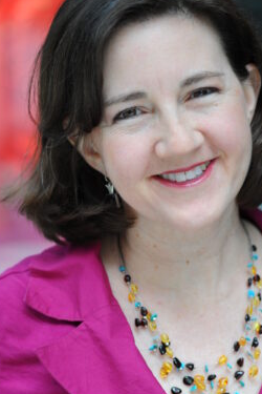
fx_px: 1528
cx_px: 117
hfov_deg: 9.8
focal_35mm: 140
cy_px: 231
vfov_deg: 14.6
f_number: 3.5
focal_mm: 105
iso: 400
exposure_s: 1/200
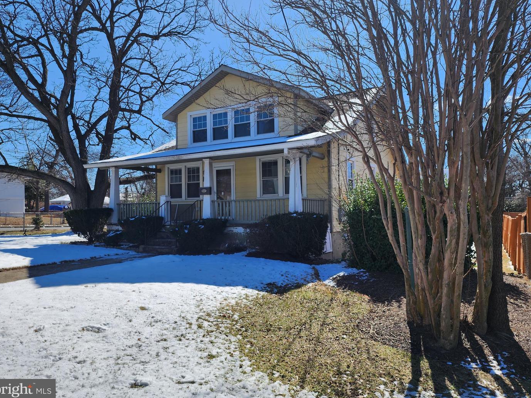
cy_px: 193
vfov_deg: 56.8
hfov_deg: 71.6
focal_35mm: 24
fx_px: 368
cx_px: 265
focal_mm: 6.4
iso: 12
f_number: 1.8
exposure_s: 1/1013
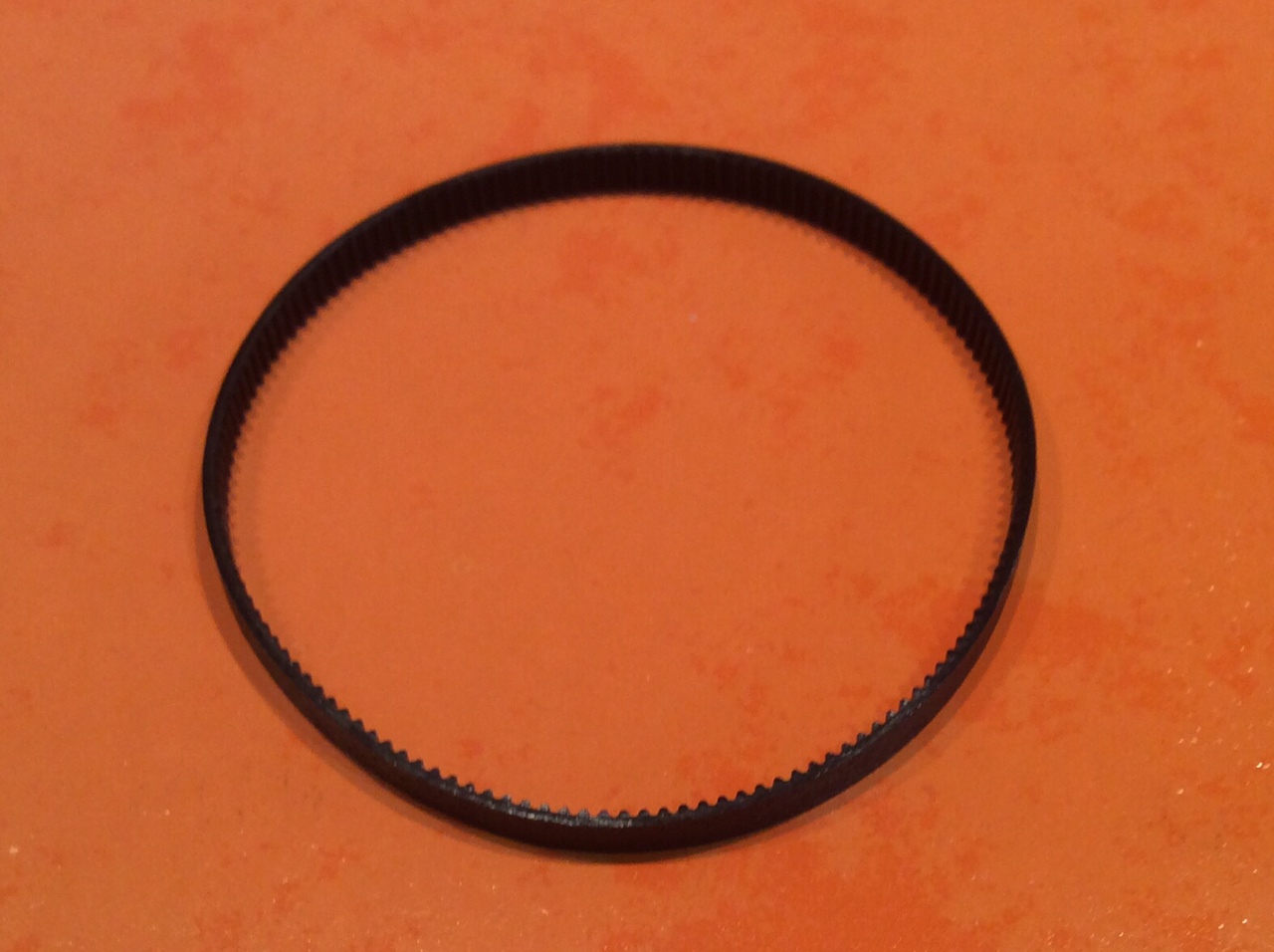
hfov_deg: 55.4
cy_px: 476
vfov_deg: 42.8
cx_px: 637
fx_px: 1213
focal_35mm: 33
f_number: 2.4
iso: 64
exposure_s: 1/24
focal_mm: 3.3
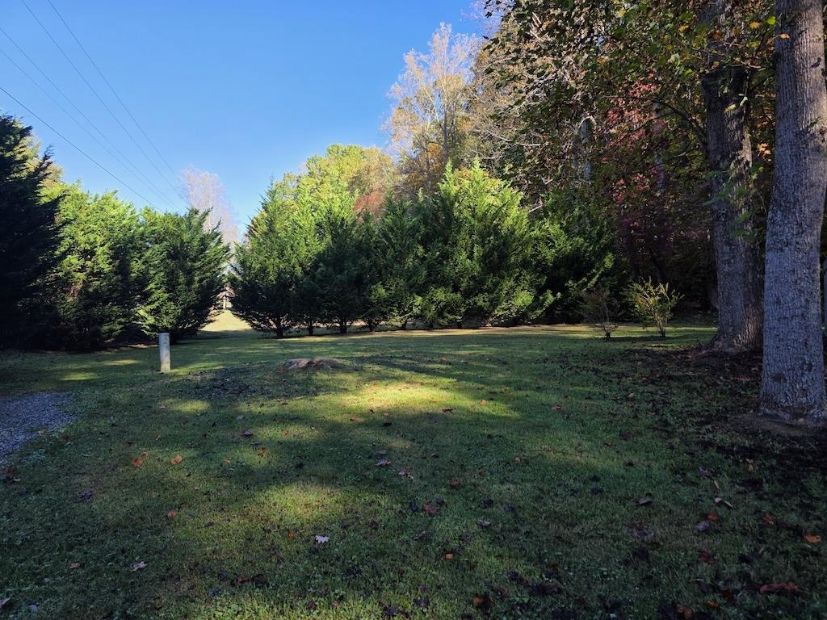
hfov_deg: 73.9
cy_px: 310
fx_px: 549
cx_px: 414
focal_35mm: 23
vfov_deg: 58.9
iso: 80
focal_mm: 6.3
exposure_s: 1/1672
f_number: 1.7
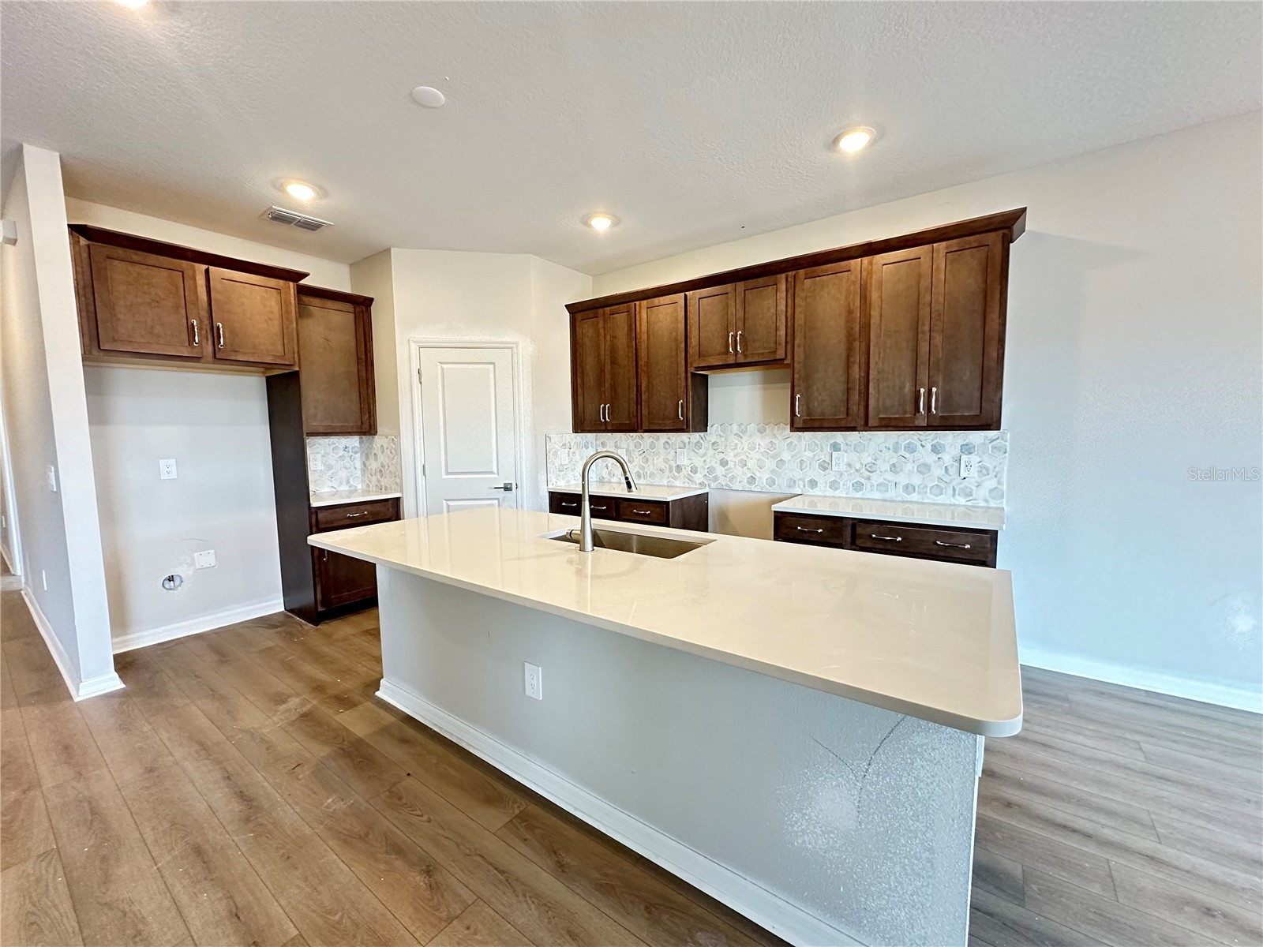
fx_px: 511
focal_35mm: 14
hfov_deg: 102.1
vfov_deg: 85.7
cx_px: 632
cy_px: 474
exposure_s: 1/60
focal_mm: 2.22
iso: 500
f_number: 2.2
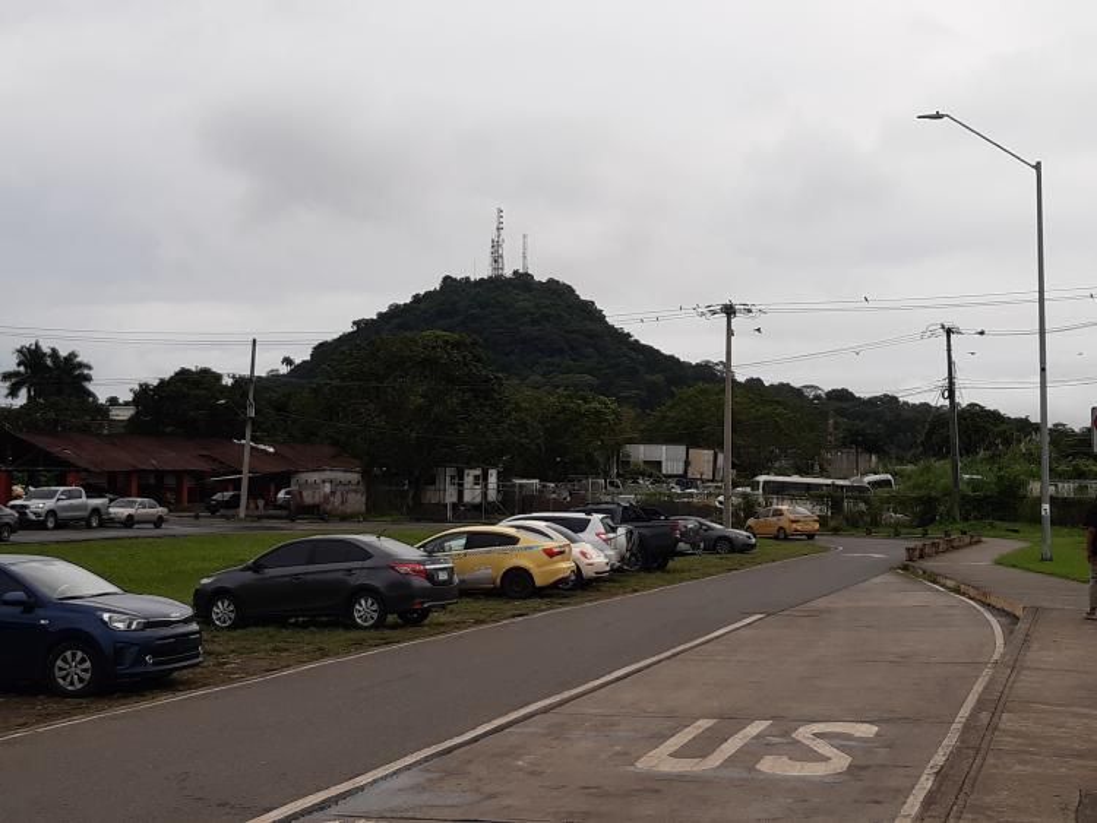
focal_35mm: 26
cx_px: 548
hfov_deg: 67.3
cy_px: 412
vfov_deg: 53.1
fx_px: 824
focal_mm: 3.92
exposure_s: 1/1462
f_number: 1.7
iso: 40
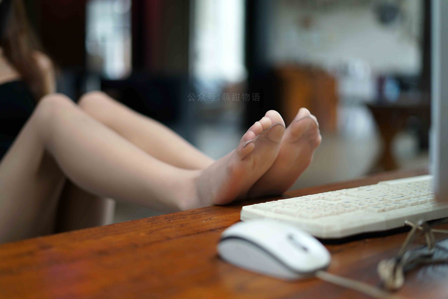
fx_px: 623
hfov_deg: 39.6
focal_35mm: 50
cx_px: 224
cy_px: 150
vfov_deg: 27.0
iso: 320
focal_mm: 50
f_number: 1.8
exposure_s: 1/200
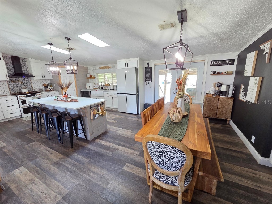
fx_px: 102
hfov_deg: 106.2
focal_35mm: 13
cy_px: 102
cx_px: 136
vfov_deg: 89.9
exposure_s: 1/60
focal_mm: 2.2
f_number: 2.2
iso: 800
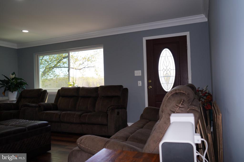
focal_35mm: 28
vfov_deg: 46.4
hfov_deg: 65.5
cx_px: 122
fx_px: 190
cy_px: 81
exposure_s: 1/100
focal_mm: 28
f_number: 4
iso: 100
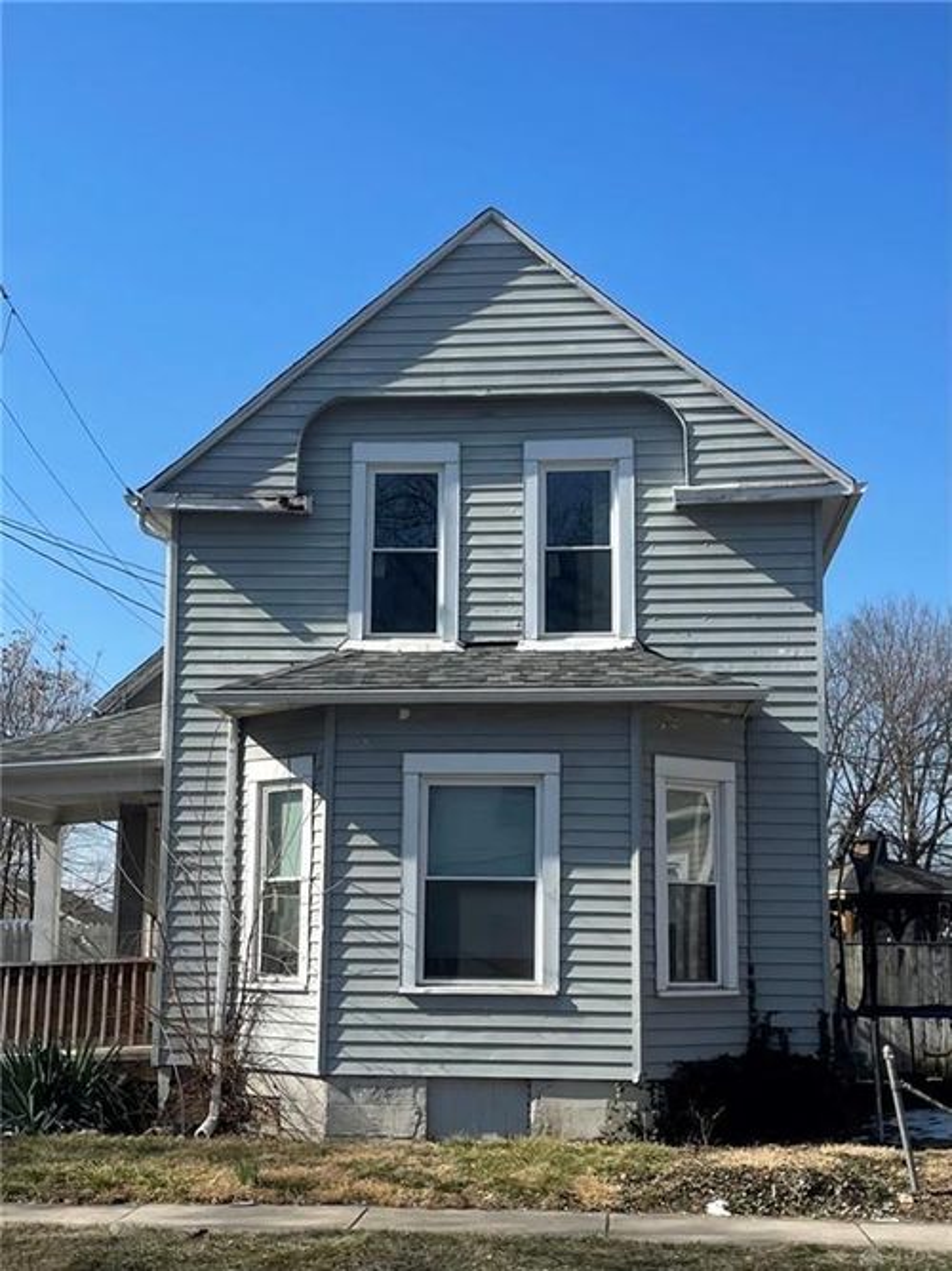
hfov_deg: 53.0
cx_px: 476
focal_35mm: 26
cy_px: 636
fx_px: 954
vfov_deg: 67.3
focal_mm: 4.2
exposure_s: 1/2959
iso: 32
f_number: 1.6
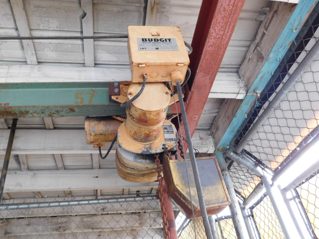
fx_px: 276
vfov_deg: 46.8
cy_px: 120
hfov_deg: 60.0
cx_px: 160
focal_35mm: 30
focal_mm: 5.3
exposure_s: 1/13
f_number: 3.2
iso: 400
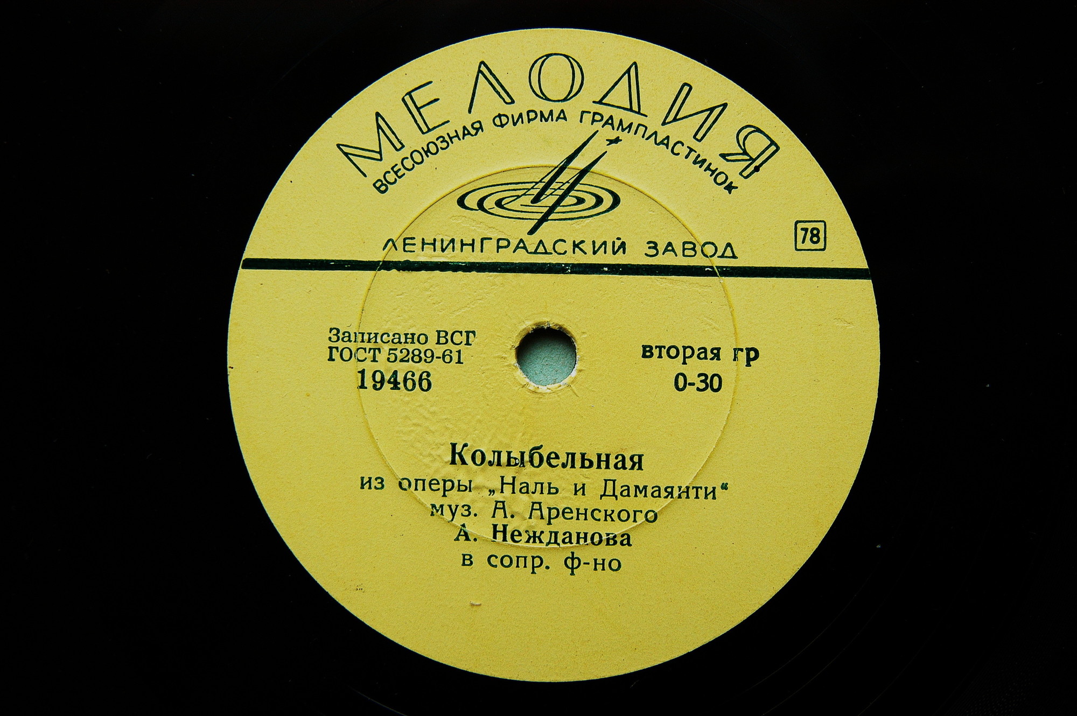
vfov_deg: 25.7
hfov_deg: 37.9
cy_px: 358
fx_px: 1569
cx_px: 538
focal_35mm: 52
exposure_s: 1/125
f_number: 5.6
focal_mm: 35
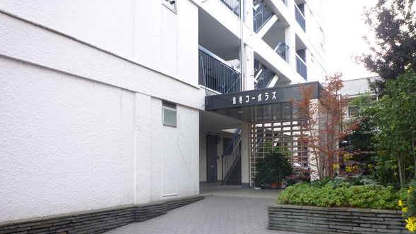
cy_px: 159
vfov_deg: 40.8
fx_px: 309
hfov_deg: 67.9
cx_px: 212
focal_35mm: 28
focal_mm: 4.4
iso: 80
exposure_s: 1/50
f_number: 2.8
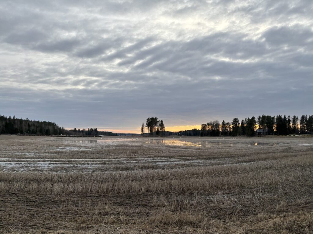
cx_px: 156
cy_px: 117
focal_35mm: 26
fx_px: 235
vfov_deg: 53.1
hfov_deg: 67.3
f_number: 1.6
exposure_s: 1/670
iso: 50
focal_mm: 5.96
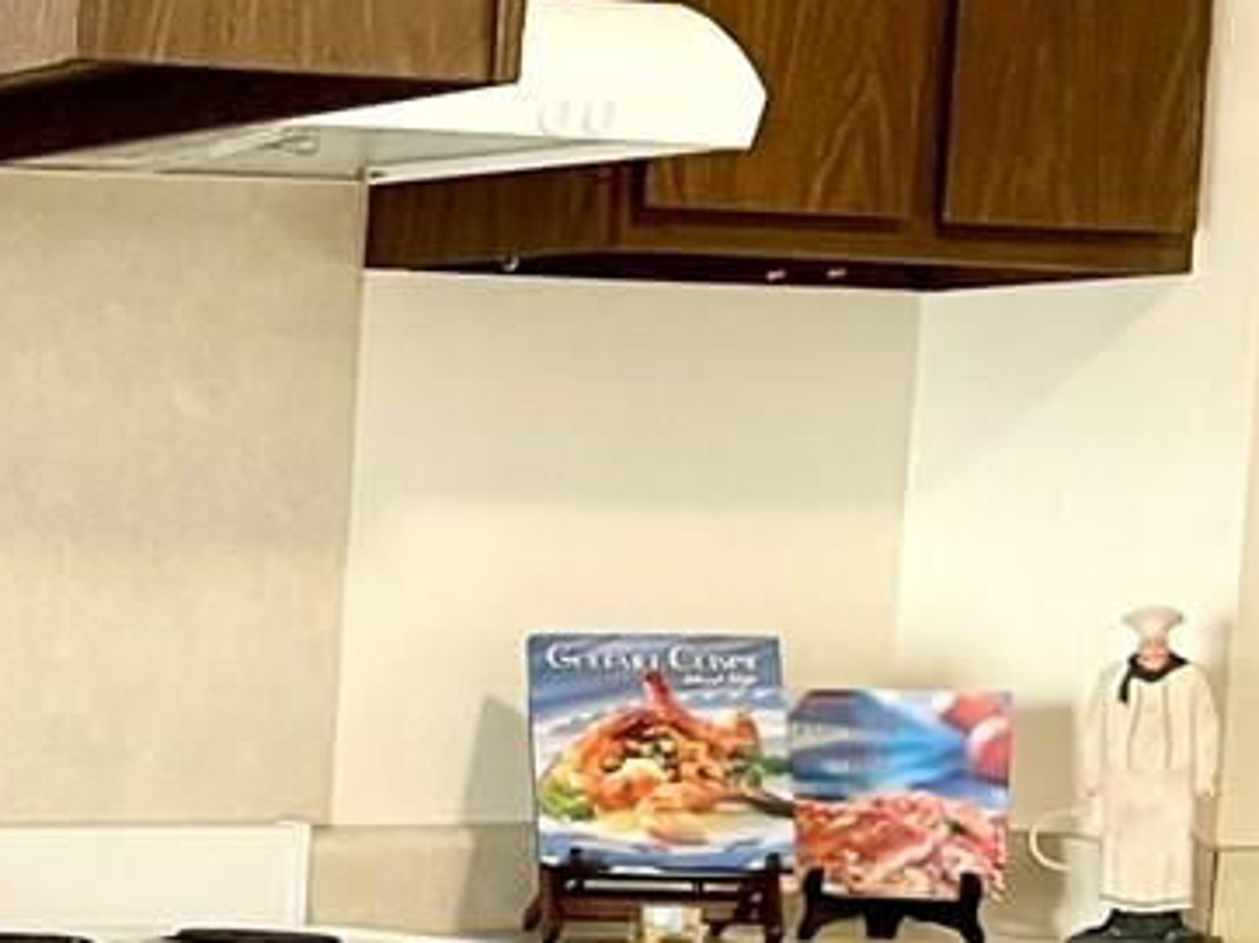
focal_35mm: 115
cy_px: 1103
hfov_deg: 14.7
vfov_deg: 12.6
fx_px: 4180
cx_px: -1099
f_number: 1.6
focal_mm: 4.2
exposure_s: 1/60
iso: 125
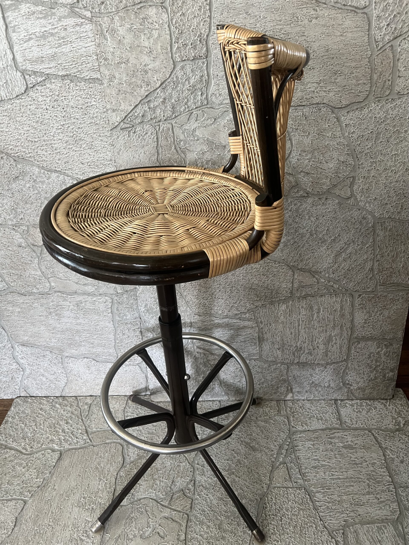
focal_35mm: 26
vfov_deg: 67.3
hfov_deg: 53.1
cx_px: 204
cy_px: 272
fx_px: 410
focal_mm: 5.7
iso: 250
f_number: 1.5
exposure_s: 1/60
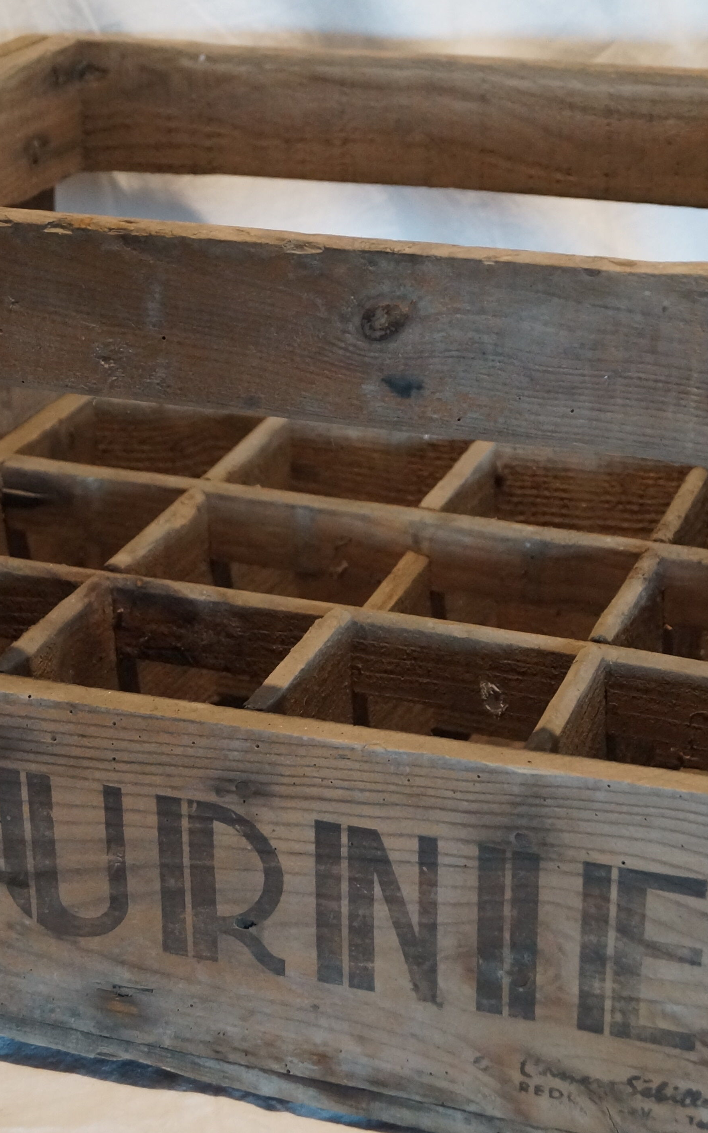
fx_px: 2130
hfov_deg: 18.9
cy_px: 592
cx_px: 309
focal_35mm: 69
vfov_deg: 29.8
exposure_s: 1/60
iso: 1250
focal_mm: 26
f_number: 4.5
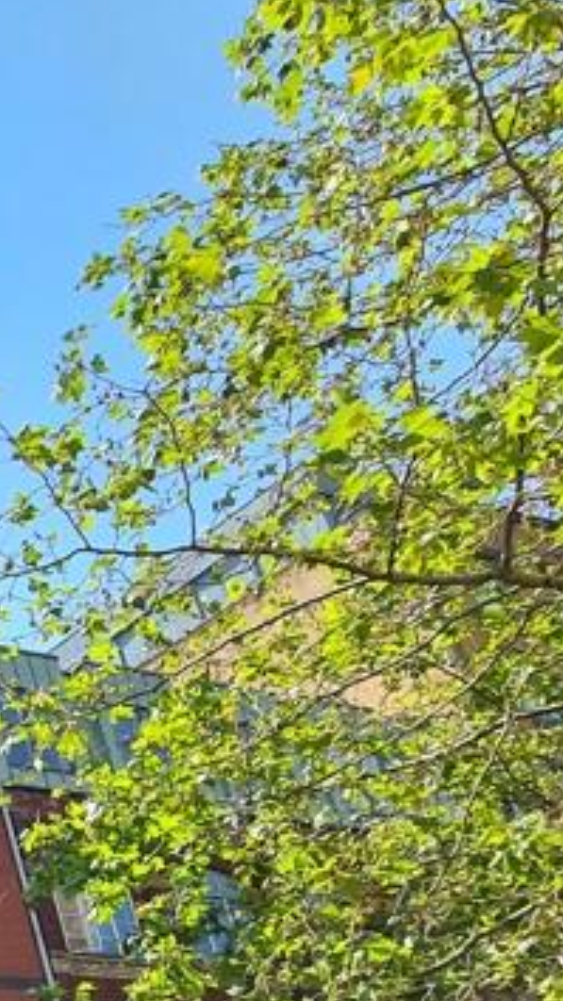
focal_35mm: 41
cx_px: -614
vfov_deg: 43.5
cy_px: 961
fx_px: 1089
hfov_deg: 17.8
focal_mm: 2.2
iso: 50
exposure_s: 1/698
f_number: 2.2
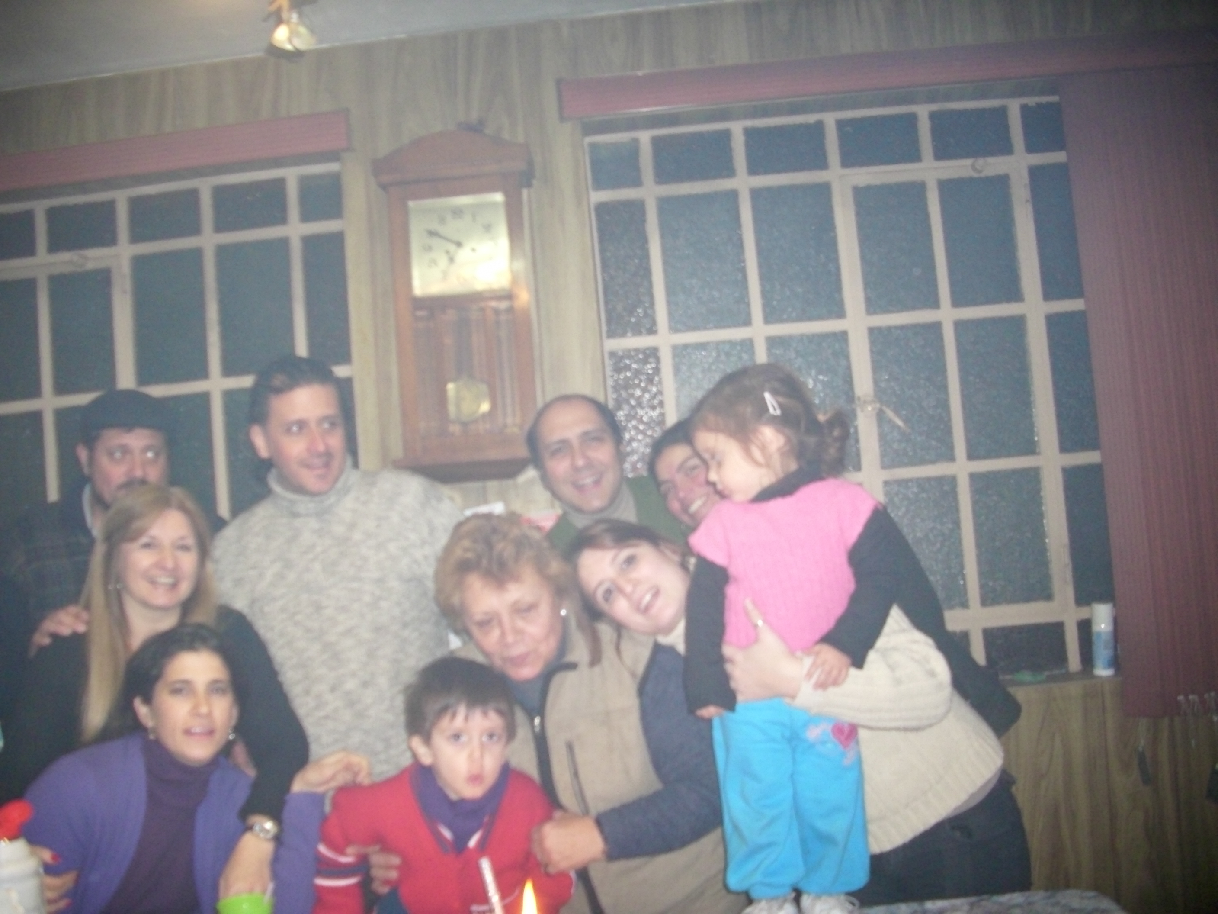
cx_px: 609
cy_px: 457
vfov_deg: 45.4
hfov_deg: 58.4
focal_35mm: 31
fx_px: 1091
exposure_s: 1/30
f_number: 2.8
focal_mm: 6.2
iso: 200
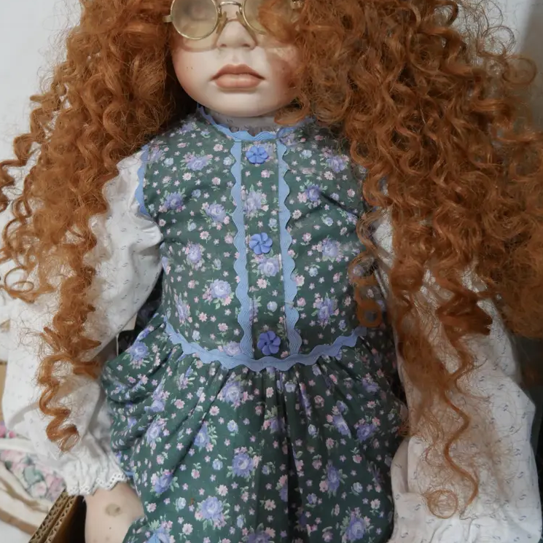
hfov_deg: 48.4
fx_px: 603
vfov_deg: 47.5
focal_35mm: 34
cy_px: 171
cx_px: 267
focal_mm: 14
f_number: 3.5
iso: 1000
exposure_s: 1/60
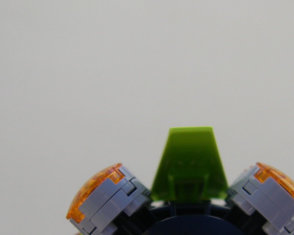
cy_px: 218
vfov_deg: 19.3
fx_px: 679
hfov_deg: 24.3
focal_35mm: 78
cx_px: 192
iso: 64
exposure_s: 1/320
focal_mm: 6.3
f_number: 3.5
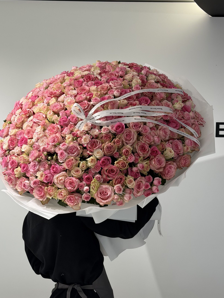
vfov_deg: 34.3
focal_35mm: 56
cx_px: 94
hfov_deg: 26.1
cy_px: 162
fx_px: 483
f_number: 1.78
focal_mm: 6.76
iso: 50
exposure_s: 1/218
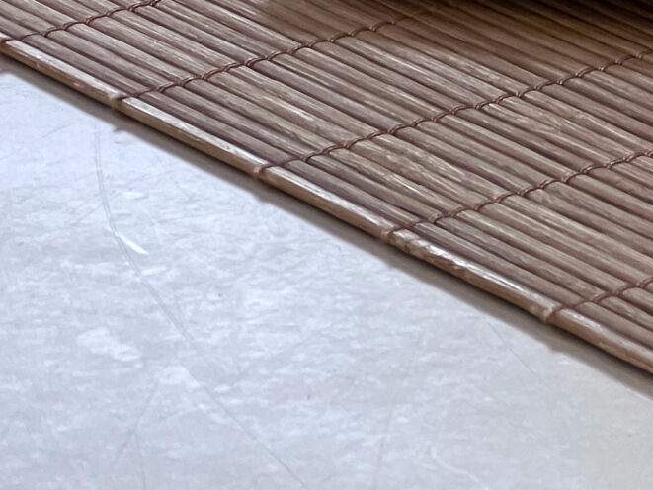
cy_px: -333
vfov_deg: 4.9
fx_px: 5623
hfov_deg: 6.5
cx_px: 1106
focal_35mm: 298
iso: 100
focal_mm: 9
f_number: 2.8
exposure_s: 1/99
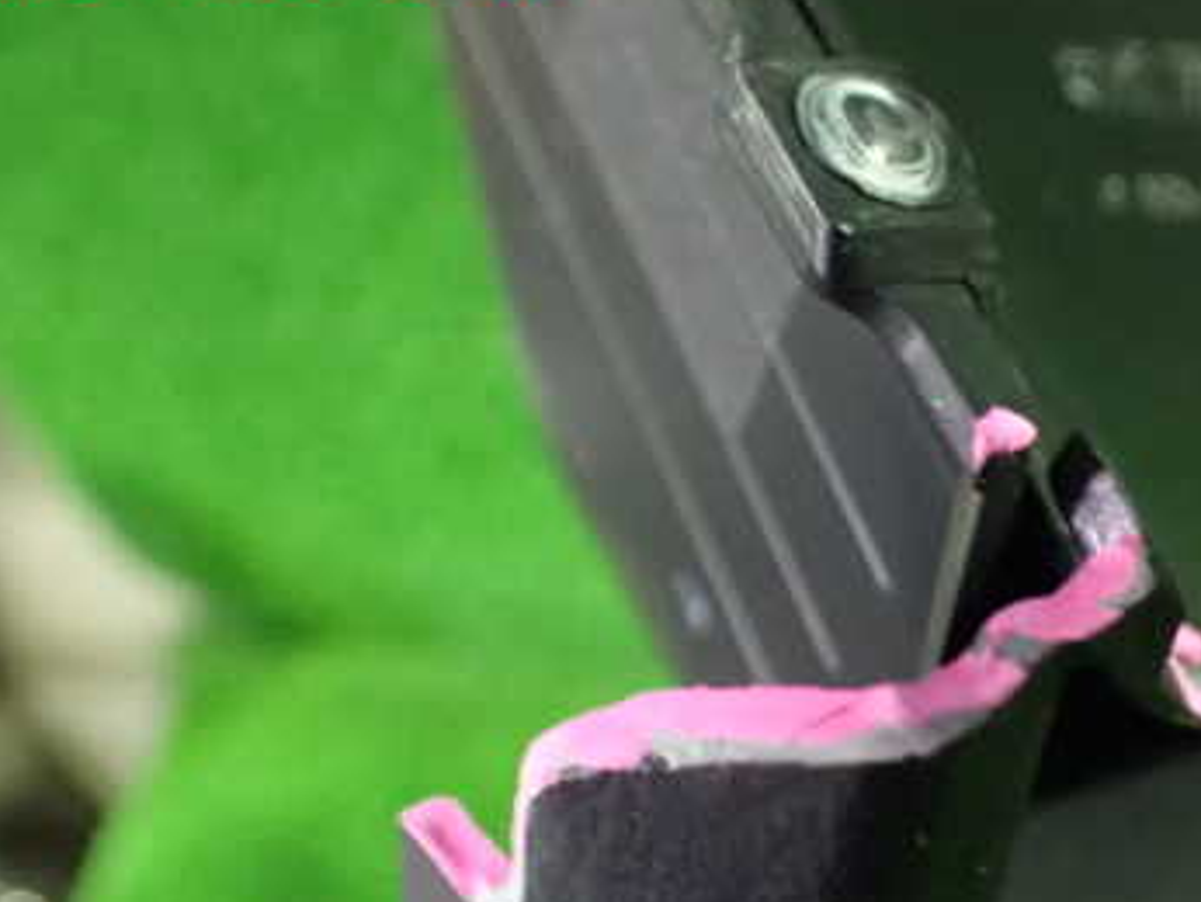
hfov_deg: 35.5
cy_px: 704
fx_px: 1805
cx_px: 972
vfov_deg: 27.6
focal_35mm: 52
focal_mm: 5.4
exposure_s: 1/30
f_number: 2.3
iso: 1600
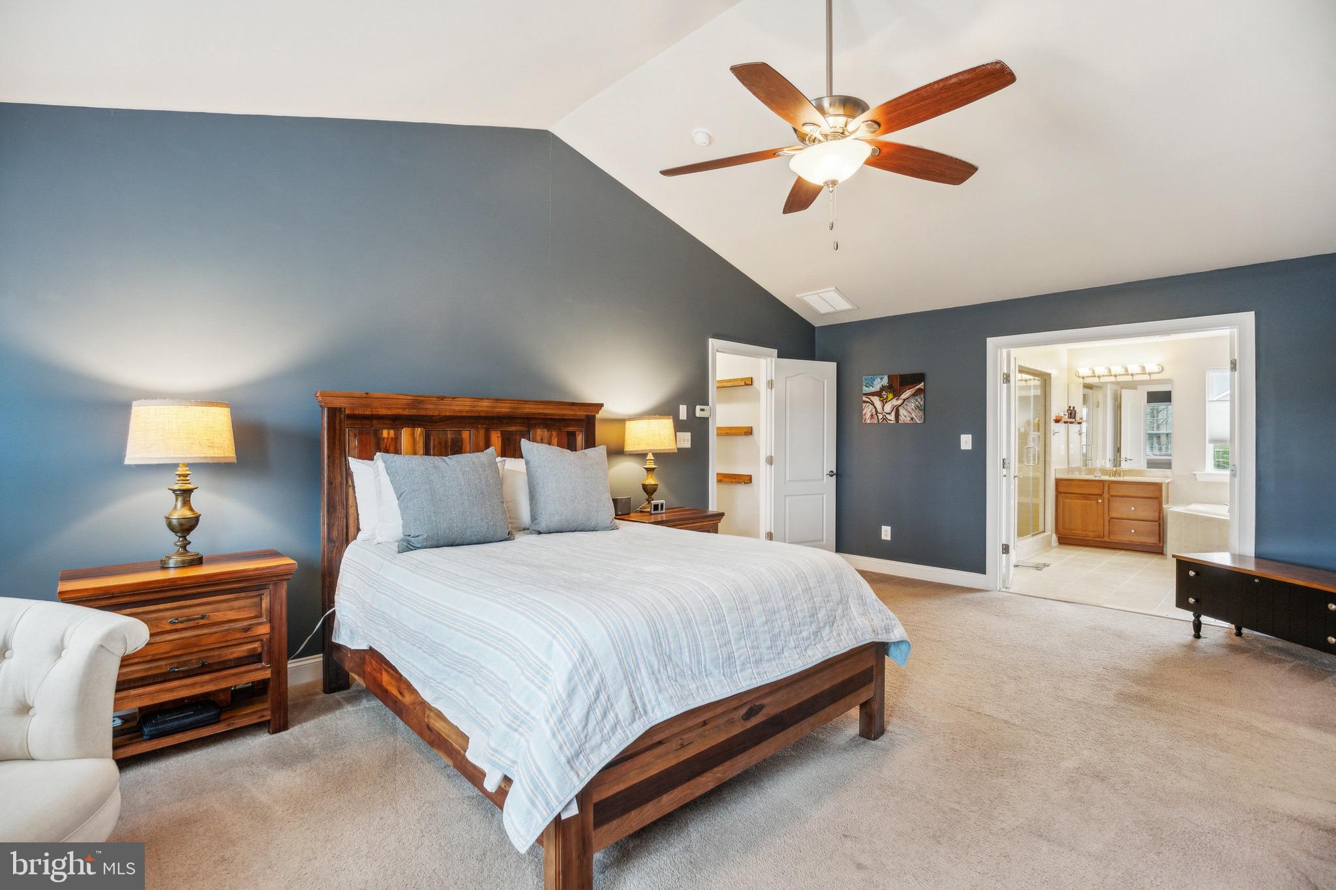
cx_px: 668
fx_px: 594
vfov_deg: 73.7
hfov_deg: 96.7
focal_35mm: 16
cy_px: 445
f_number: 5
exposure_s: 1/125
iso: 1250
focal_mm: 16
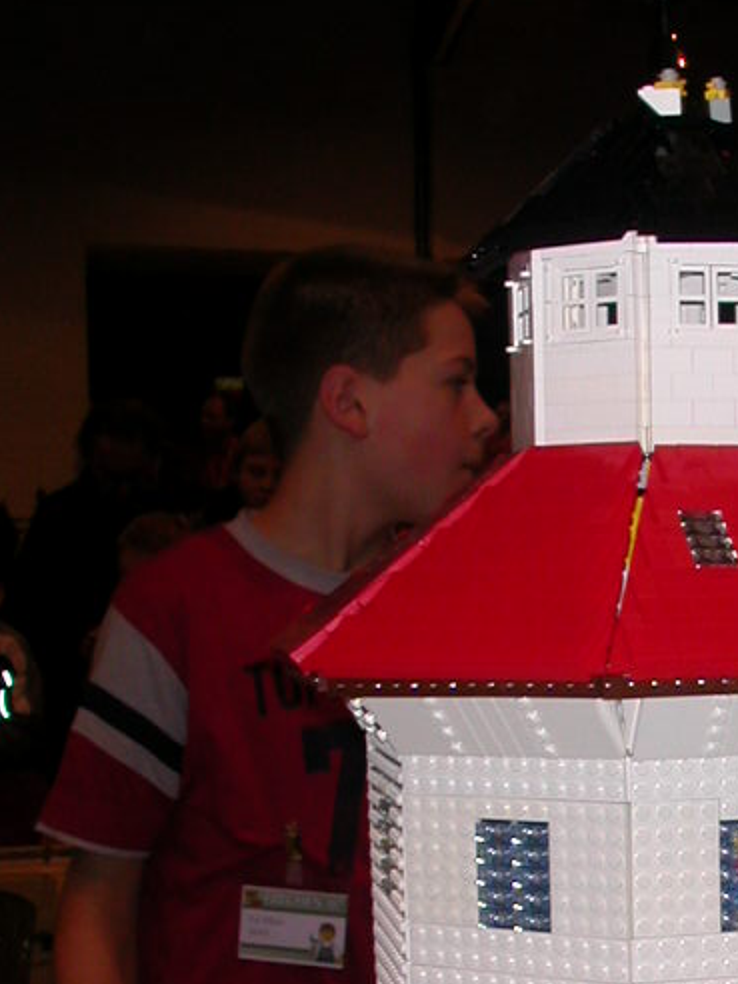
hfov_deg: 18.8
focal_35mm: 77
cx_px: 686
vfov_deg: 24.4
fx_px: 2189
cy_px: 934
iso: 100
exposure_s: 1/59.9
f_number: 4.5
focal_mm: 5.6
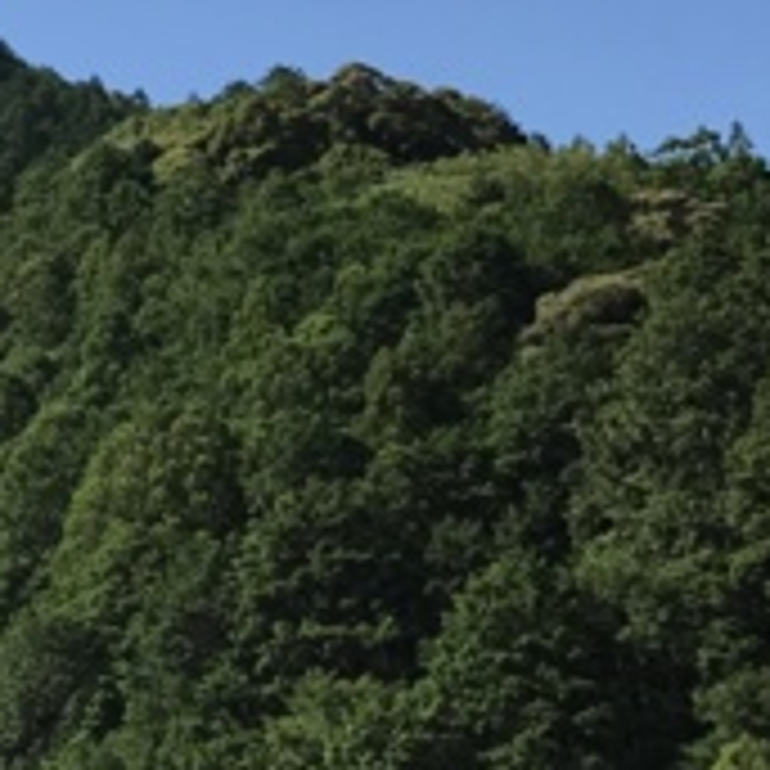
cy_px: 185
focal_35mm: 116
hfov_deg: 12.8
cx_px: -842
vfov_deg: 15.0
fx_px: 2919
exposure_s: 1/1880
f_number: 1.8
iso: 20
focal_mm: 3.99
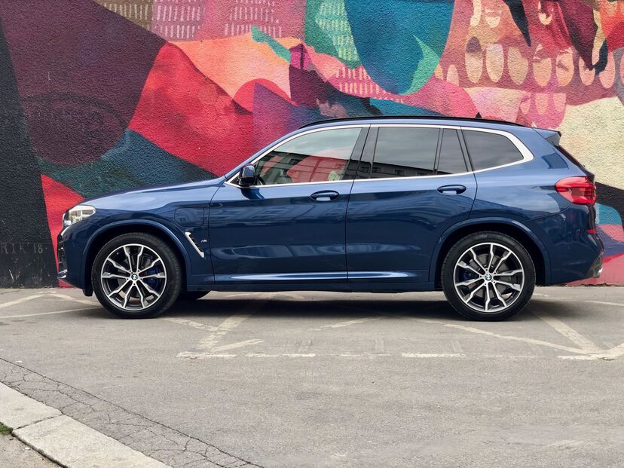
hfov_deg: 36.8
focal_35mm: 52
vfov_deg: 28.0
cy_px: 234
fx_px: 937
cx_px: 312
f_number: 2.4
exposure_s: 1/100
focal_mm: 6
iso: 25
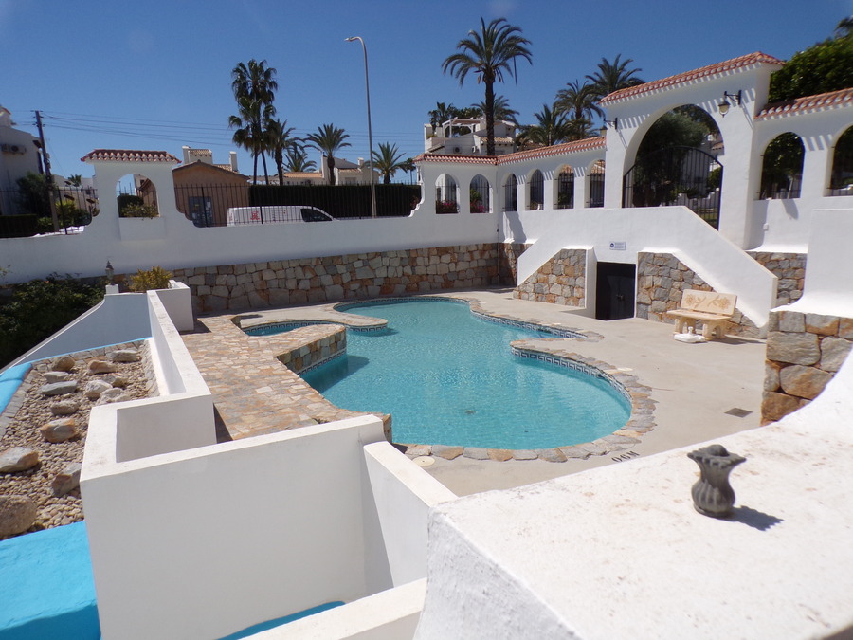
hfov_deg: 71.6
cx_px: 426
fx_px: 591
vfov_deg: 56.8
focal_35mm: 24
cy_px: 320
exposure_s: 1/900
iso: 80
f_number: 5.8
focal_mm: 4.3
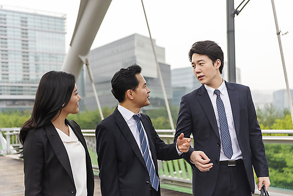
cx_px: 146
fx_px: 366
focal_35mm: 45
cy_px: 98
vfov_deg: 29.9
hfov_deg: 43.6
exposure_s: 1/1250
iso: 400
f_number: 2.8
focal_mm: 45
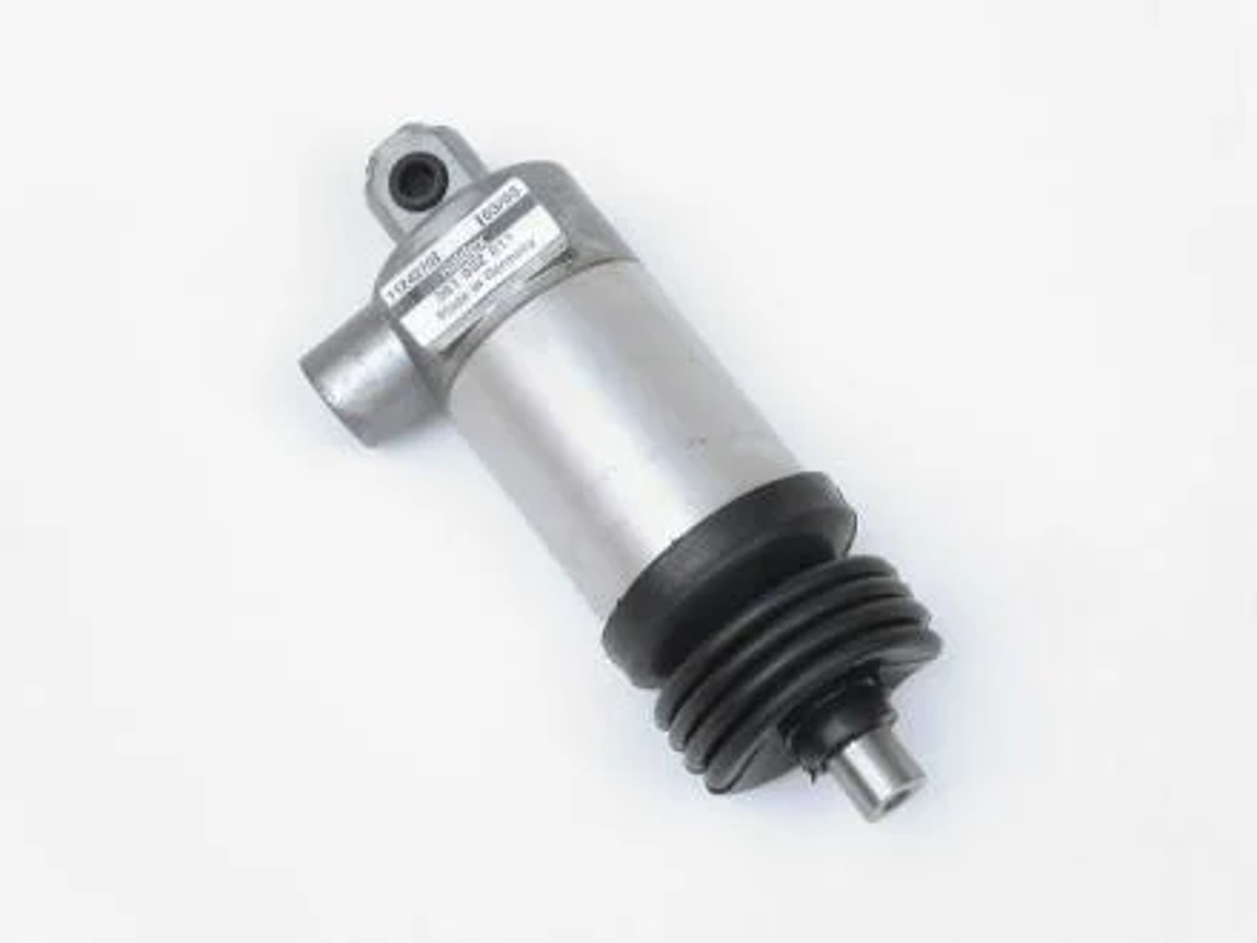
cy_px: 472
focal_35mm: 90
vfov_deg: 16.4
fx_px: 3268
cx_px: 628
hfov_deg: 21.8
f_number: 6.7
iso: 100
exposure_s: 1.5
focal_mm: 18.6
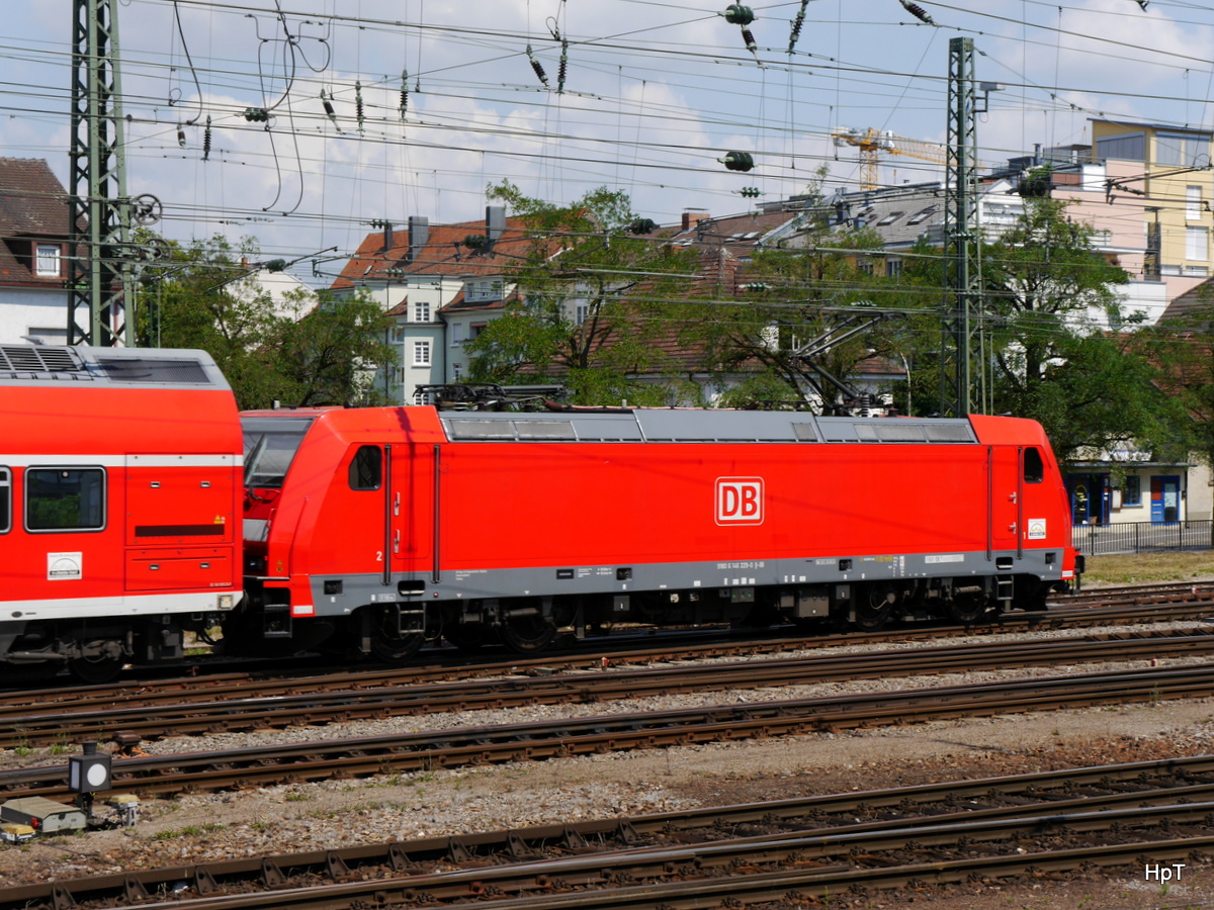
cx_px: 607
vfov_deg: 19.9
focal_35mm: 74
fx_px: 2595
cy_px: 455
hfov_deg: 26.3
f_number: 9
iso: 160
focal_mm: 37
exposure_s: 1/400
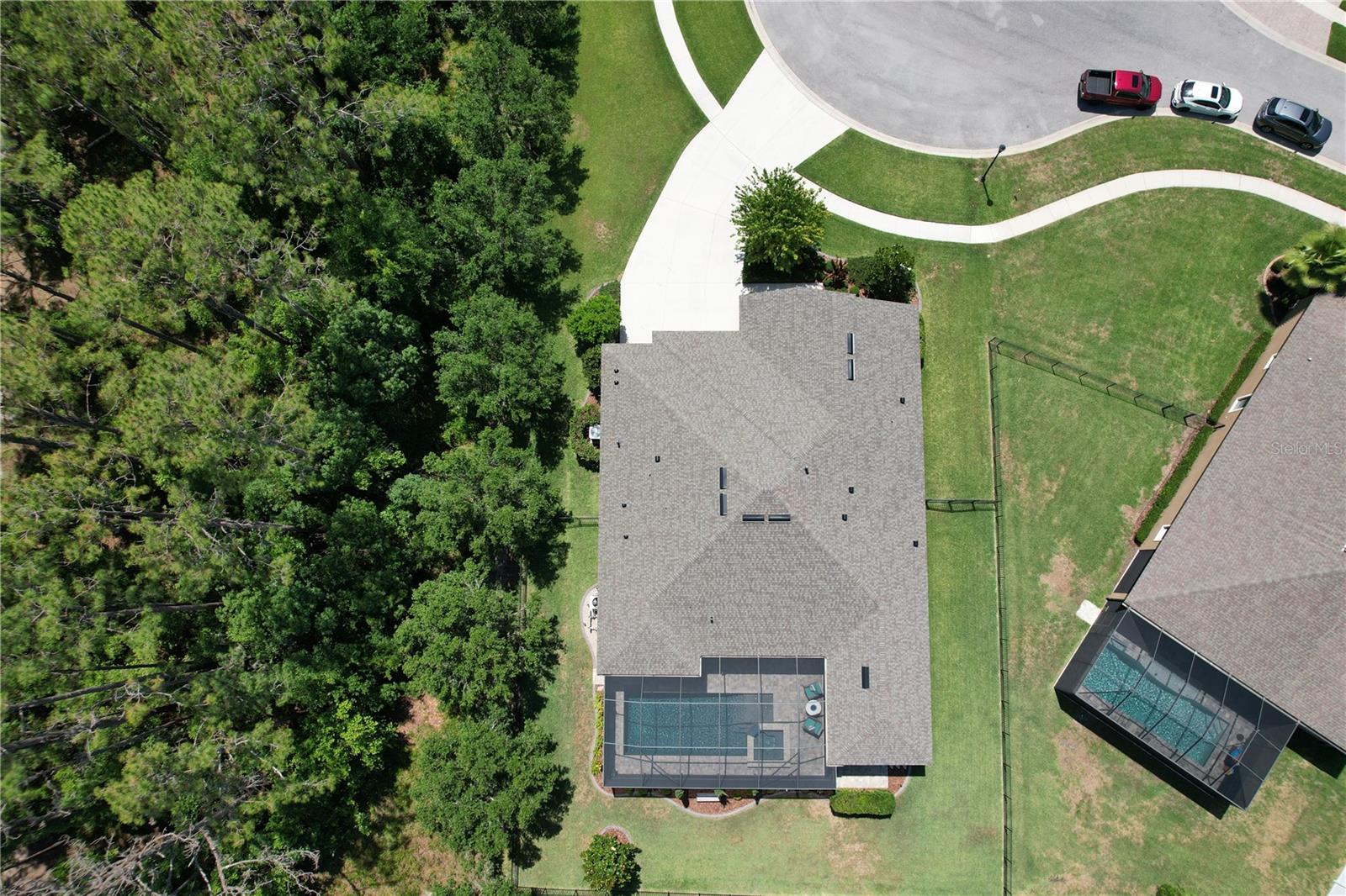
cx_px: 673
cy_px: 448
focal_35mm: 22
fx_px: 822
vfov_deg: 57.2
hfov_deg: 78.6
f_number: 2.8
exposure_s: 1/400
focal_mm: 8.38
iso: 110
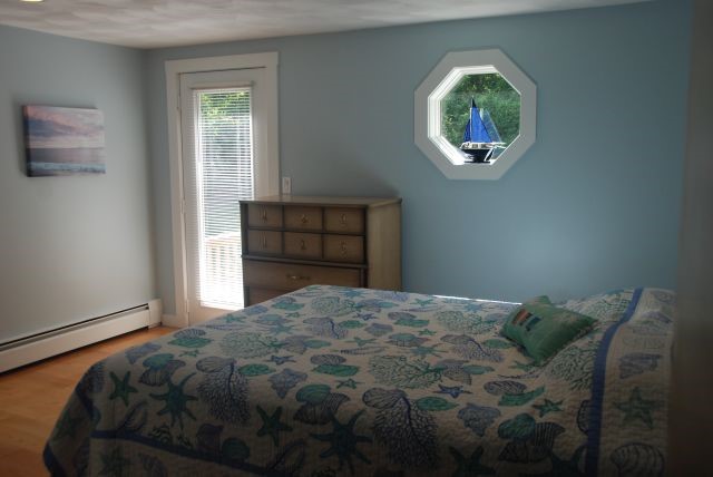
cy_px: 238
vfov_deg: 40.0
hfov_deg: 57.2
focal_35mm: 33
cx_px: 356
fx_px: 654
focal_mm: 22
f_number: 5.6
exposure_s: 1/125
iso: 250
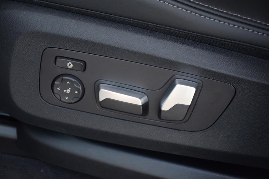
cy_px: 90
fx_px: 784
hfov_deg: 19.5
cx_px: 134
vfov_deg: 13.0
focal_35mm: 105
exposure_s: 1/125
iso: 1000
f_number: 5
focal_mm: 70
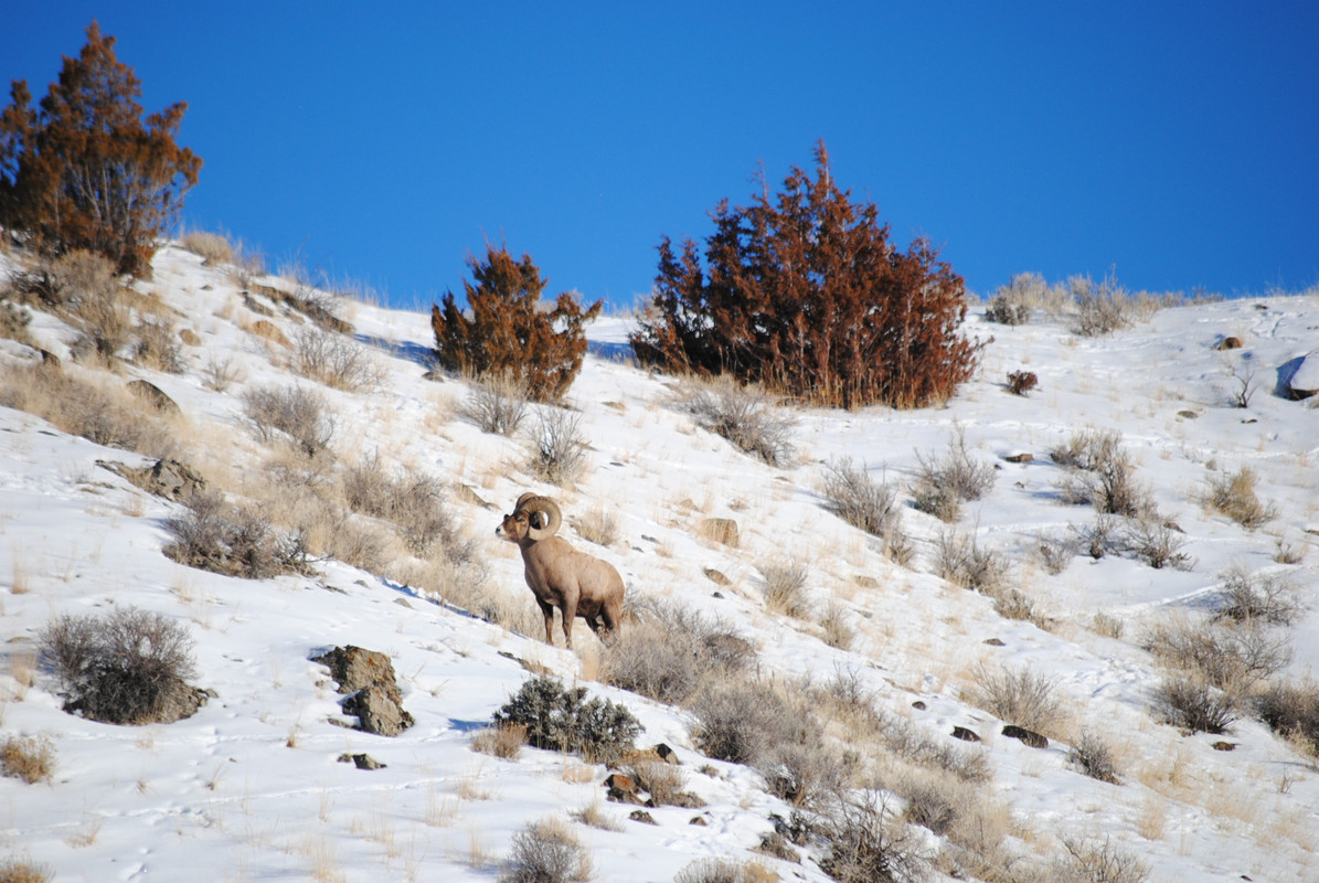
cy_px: 442
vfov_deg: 4.6
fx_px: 11005
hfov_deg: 6.9
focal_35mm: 300
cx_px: 660
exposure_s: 1/1250
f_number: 5.6
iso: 200
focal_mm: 200
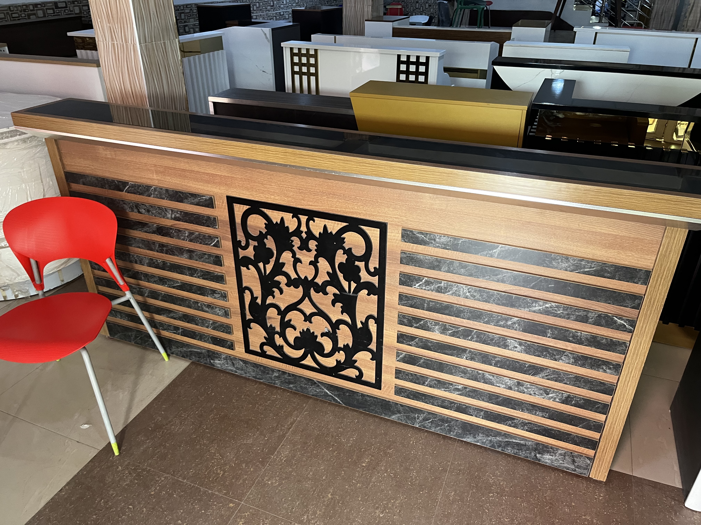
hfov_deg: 67.3
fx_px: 527
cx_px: 350
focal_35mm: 26
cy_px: 262
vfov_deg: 53.1
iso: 200
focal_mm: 5.1
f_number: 1.6
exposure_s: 1/51
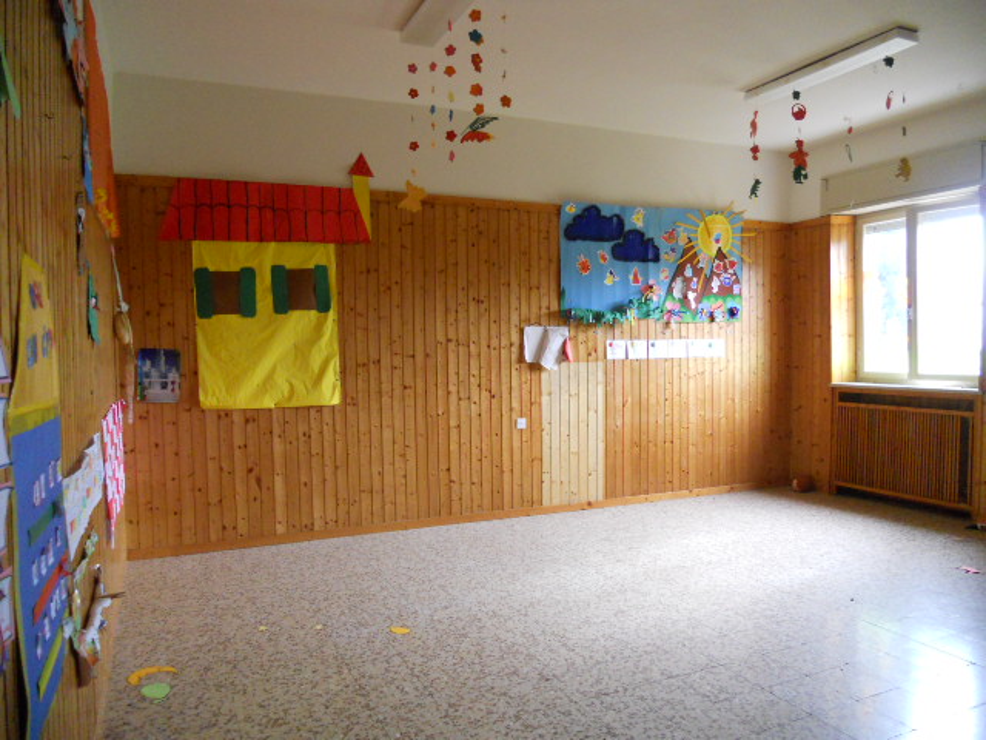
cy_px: 370
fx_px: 769
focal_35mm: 27
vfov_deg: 51.4
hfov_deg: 65.3
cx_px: 493
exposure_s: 1/50
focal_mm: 4.9
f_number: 3.2
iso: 400
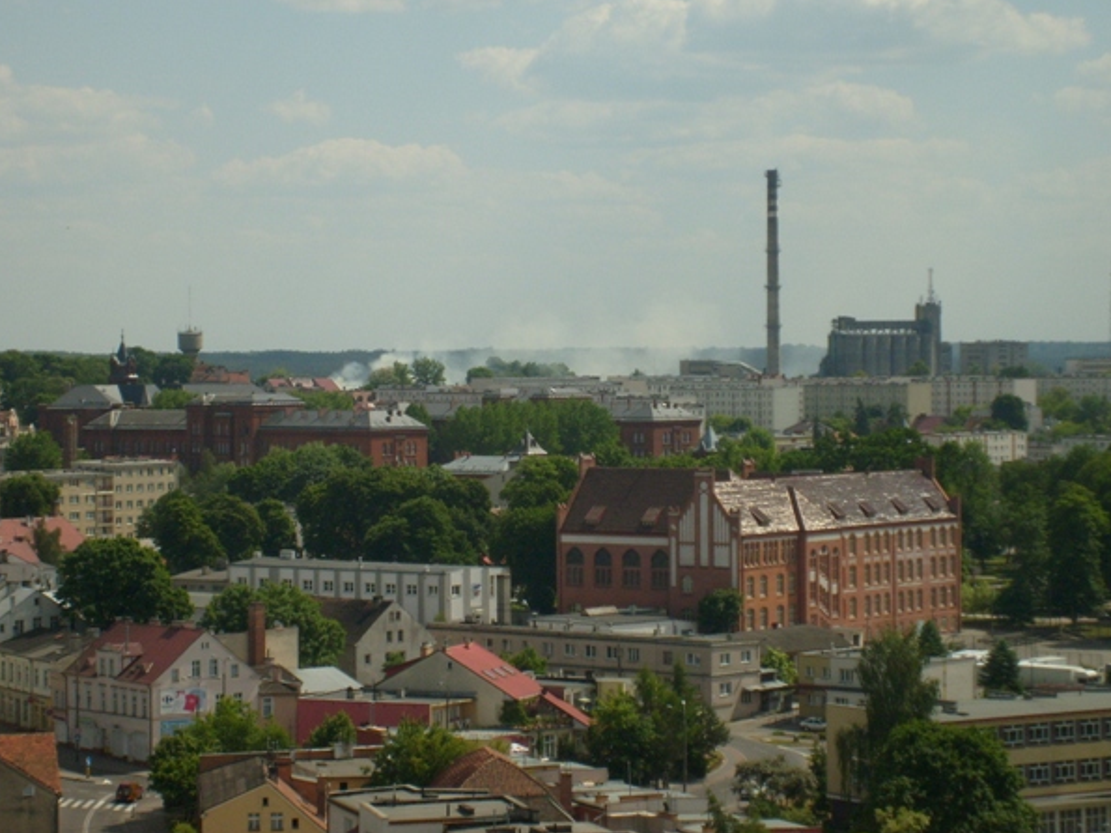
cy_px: 388
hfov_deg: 17.3
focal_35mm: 114
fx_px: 3658
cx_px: 517
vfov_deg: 13.0
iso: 80
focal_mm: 17.4
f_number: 12.4
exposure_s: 1/250
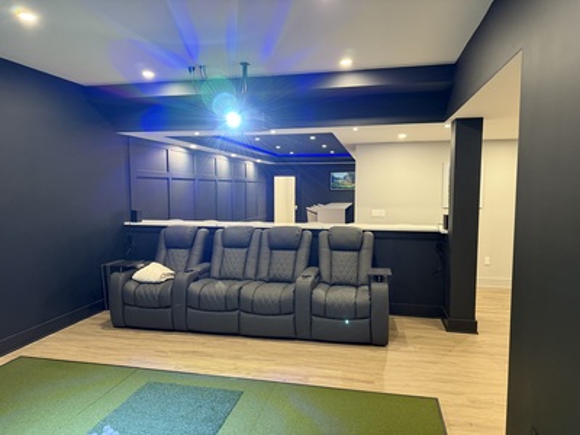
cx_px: 290
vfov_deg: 56.8
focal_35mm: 24
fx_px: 402
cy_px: 218
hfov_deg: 71.6
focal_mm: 6.76
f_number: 1.78
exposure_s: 1/60
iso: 500
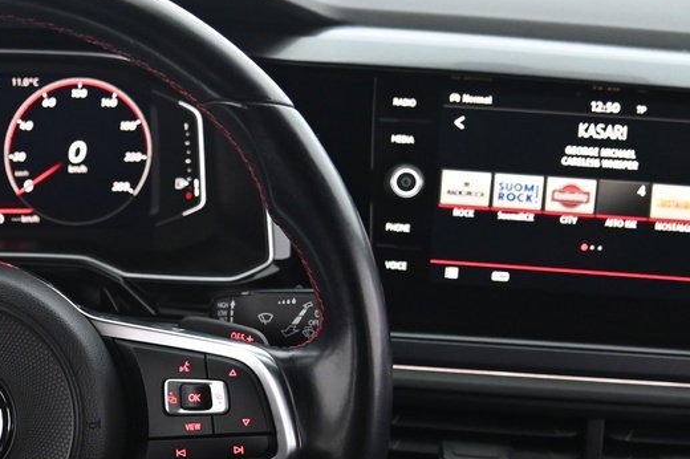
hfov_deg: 25.2
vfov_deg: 17.7
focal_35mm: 75
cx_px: -57
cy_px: 466
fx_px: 1437
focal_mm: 24
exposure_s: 1/15
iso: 2000
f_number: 4
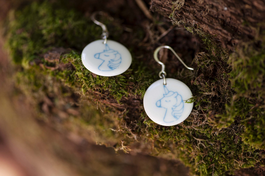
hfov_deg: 19.5
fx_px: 772
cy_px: 88
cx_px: 132
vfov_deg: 13.0
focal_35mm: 105
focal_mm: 105
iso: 200
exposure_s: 1/100
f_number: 4.5
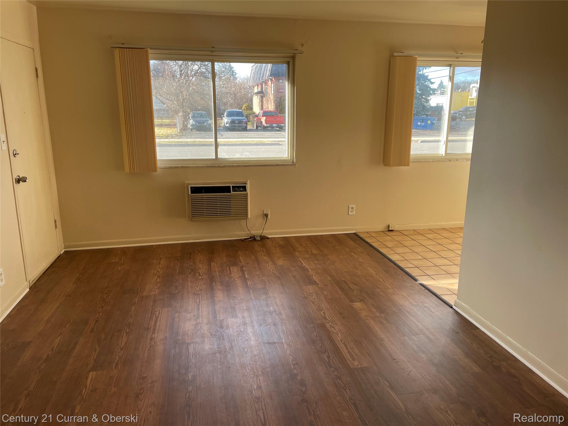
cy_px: 213
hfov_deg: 67.3
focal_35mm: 26
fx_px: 427
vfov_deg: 53.1
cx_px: 284
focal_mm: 4.2
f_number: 1.6
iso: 32
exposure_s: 1/165
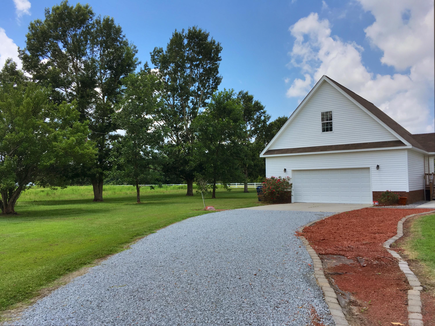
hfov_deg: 61.7
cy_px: 163
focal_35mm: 29
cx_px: 218
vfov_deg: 48.2
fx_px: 364
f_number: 2.2
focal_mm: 4.15
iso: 25
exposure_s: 1/4274
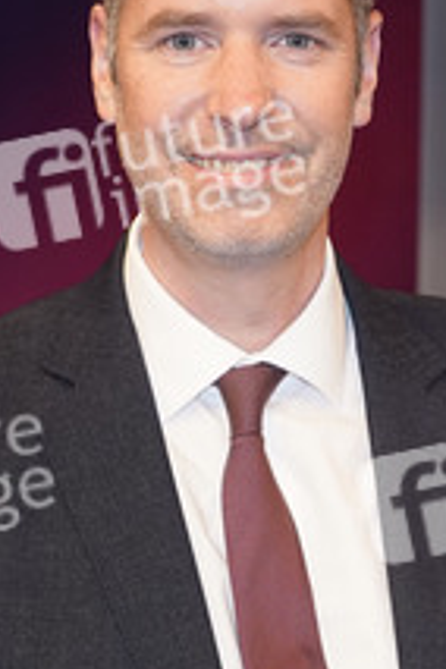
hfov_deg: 15.2
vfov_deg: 22.6
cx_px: 236
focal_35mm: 90
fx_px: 1672
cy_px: 333
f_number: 5.6
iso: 2000
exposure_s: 1/160
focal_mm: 48
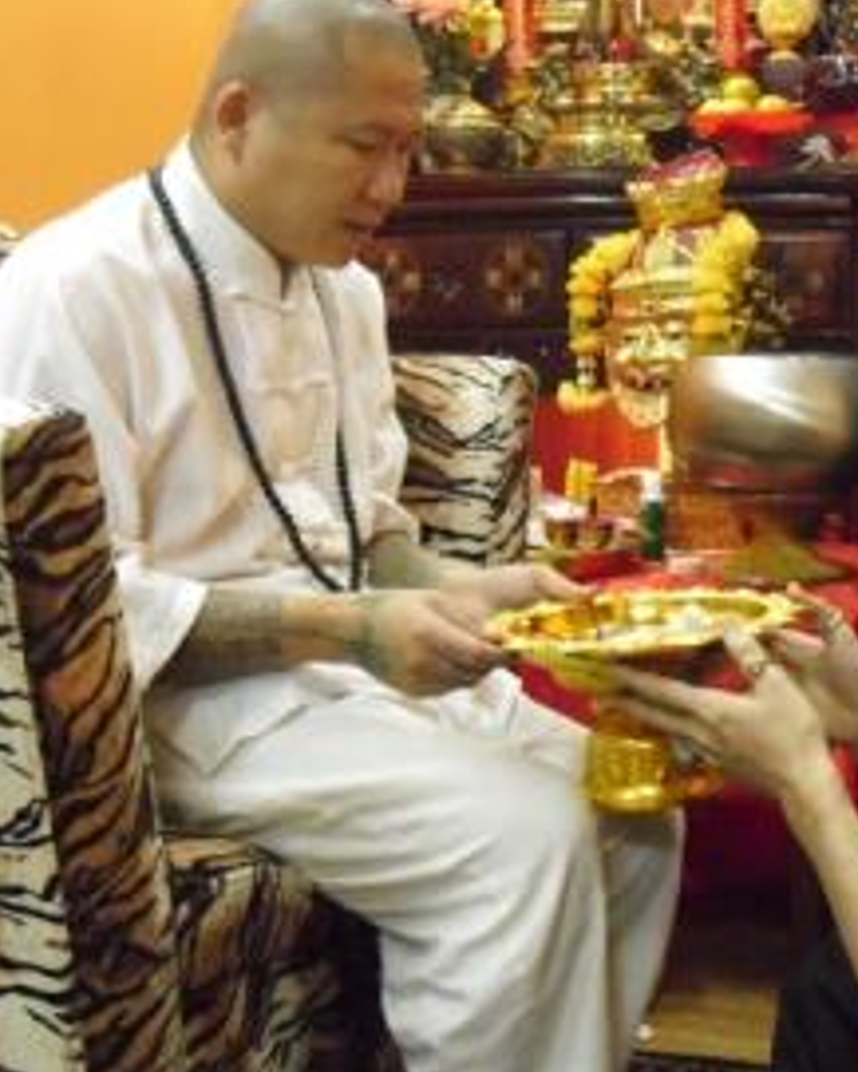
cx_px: 660
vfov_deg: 32.5
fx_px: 1840
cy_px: 514
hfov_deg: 25.9
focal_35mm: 58
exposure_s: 1/30
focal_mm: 6.3
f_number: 3.1
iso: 800
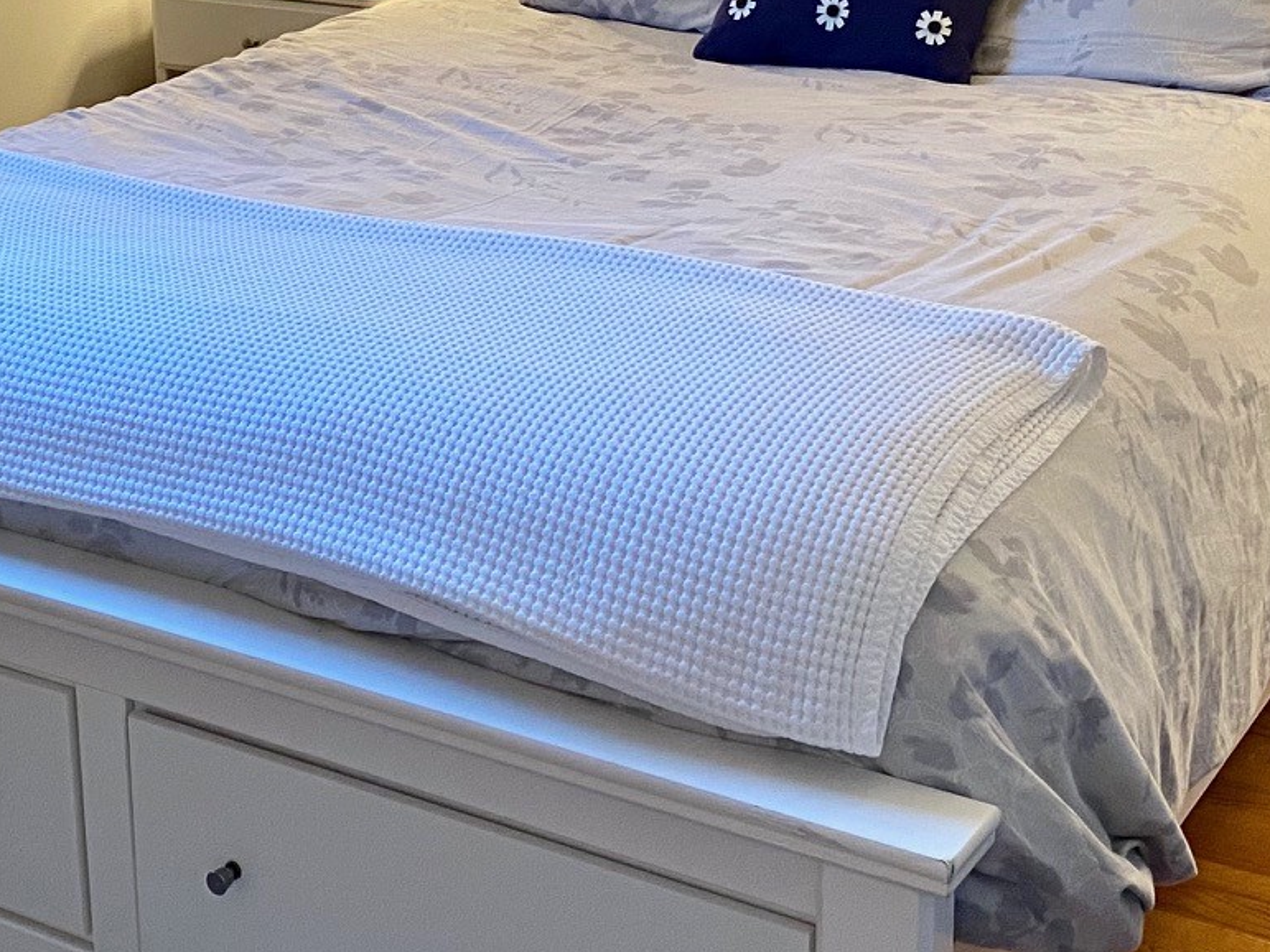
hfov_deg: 28.4
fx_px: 2494
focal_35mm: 68
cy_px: 96
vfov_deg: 21.1
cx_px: 417
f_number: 1.8
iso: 160
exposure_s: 1/60
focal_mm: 4.25
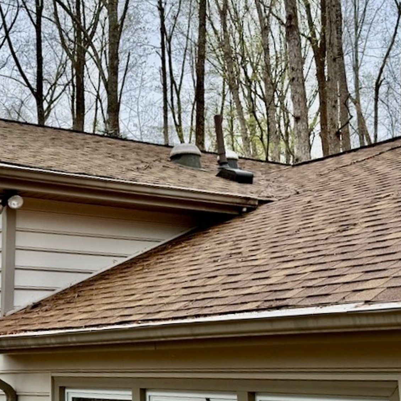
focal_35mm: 57
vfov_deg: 30.0
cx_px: 138
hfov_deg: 29.9
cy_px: 199
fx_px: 747
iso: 80
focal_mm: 6.76
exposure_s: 1/1041
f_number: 1.78
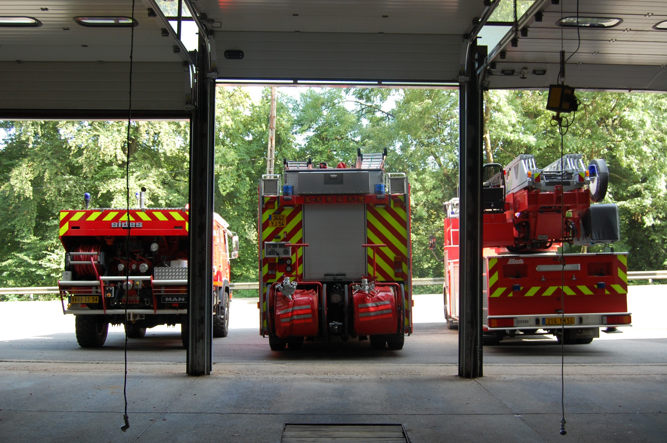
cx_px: 334
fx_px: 722
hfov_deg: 49.6
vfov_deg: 34.1
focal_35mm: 39
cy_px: 222
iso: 400
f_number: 5
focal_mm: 26
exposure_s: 1/100
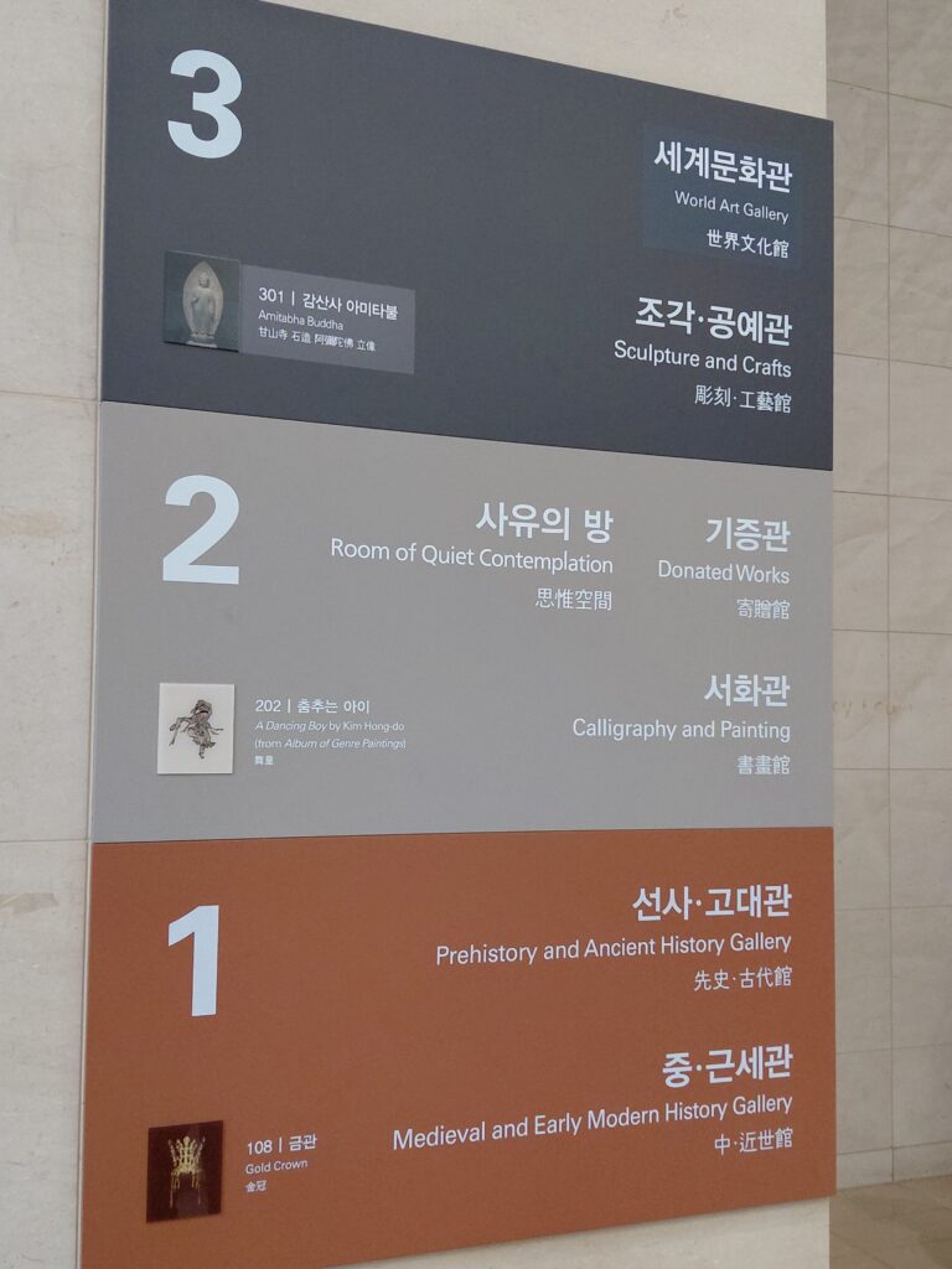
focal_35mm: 25
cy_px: 634
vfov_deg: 69.4
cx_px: 476
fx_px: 917
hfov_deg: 54.9
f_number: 1.8
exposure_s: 1/60
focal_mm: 4.69
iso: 250
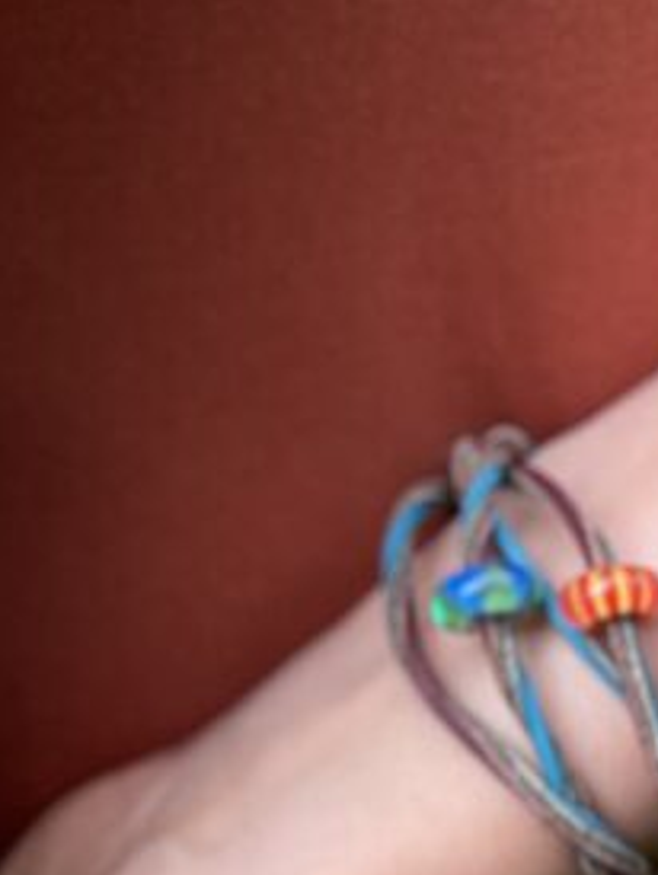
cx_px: -524
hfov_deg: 7.4
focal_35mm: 194
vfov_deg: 10.2
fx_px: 4909
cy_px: 393
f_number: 2
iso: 32
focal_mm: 6
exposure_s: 1/243
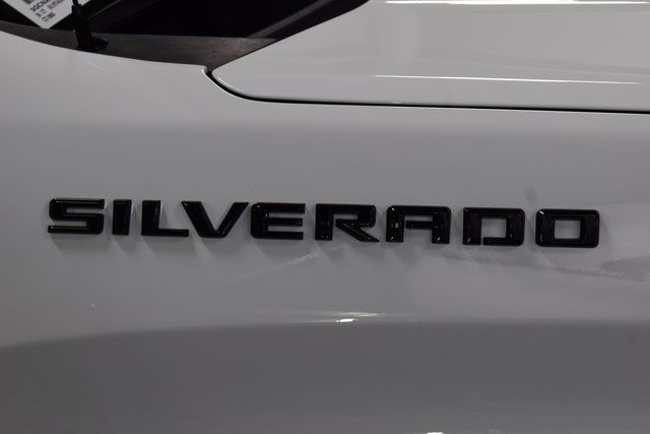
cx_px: 325
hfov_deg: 19.5
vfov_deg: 13.0
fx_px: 1896
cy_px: 217
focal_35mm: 105
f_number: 8
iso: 400
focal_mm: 70
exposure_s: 1/50
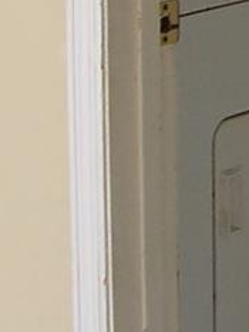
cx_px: 544
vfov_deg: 10.3
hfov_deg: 7.4
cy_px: -37
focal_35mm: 190
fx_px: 1826
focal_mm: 5.6
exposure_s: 1/90
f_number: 2.8
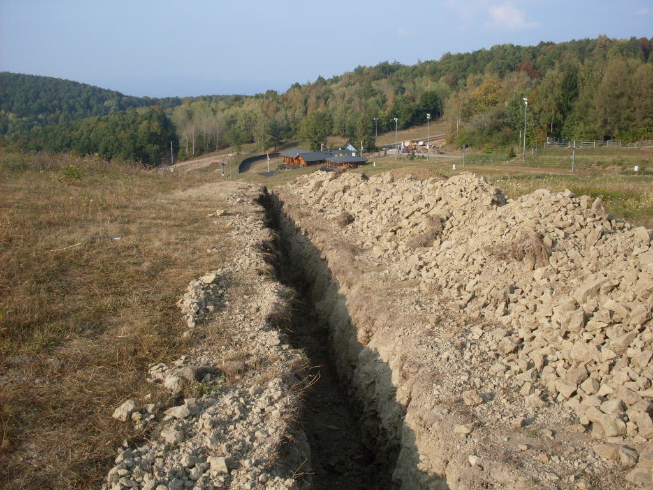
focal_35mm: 38
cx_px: 326
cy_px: 245
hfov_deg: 49.0
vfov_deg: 37.7
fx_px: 717
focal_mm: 6.3
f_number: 8.4
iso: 80
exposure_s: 1/180
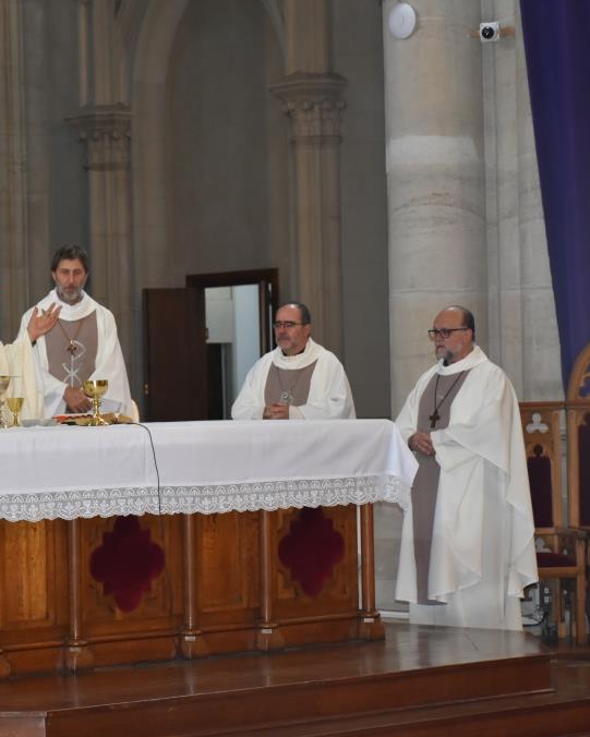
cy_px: 369
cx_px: 79
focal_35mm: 128
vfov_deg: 15.0
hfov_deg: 12.0
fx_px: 2793
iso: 1250
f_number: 5.6
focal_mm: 60
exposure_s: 1/80
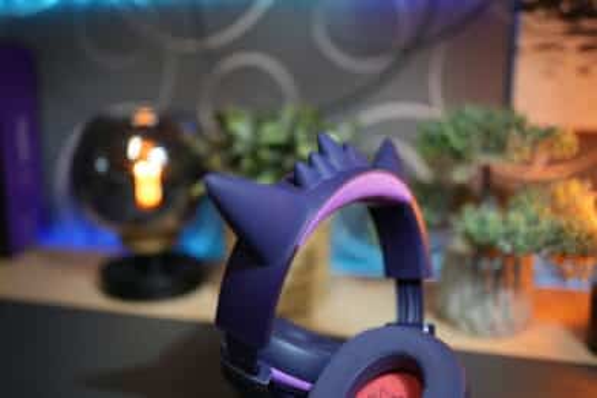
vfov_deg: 37.9
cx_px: 298
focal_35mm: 35
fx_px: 580
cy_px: 199
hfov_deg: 54.4
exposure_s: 1/80
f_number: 1.8
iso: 100
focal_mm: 35
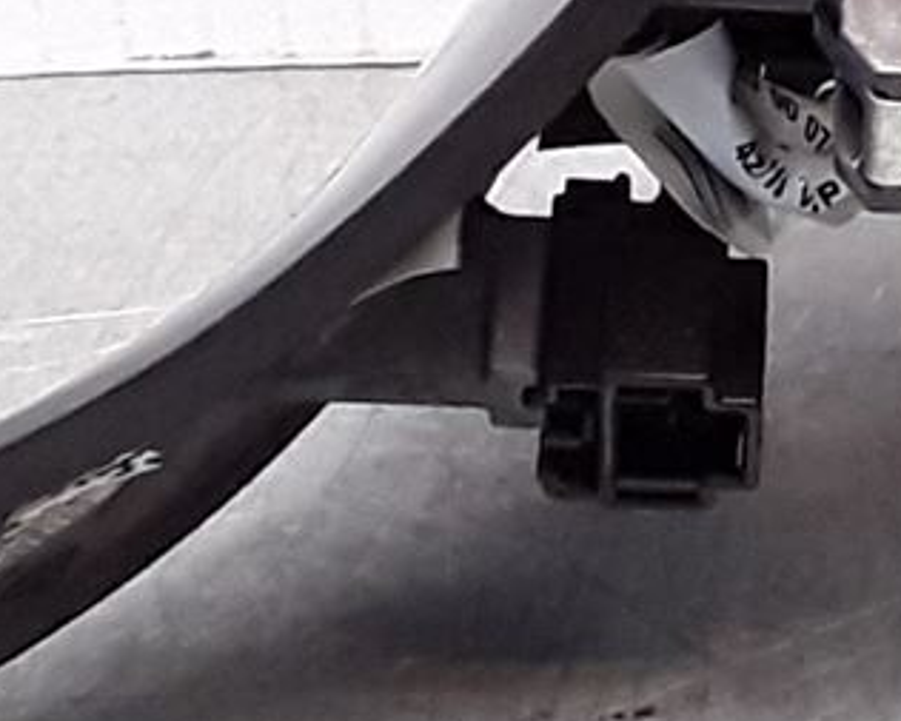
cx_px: 1397
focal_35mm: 177
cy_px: 123
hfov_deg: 10.5
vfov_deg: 8.7
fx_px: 4721
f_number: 1.9
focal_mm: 2.91
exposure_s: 1/100
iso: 100
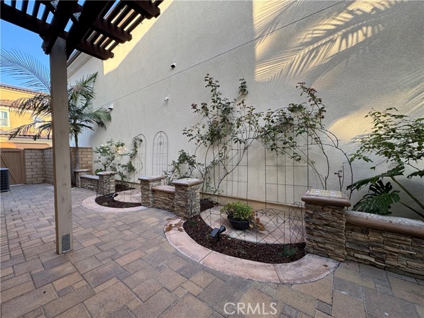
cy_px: 159
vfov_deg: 85.7
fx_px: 171
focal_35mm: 14
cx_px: 212
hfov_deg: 102.1
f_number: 2.2
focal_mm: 2.22
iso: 40
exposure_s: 1/99
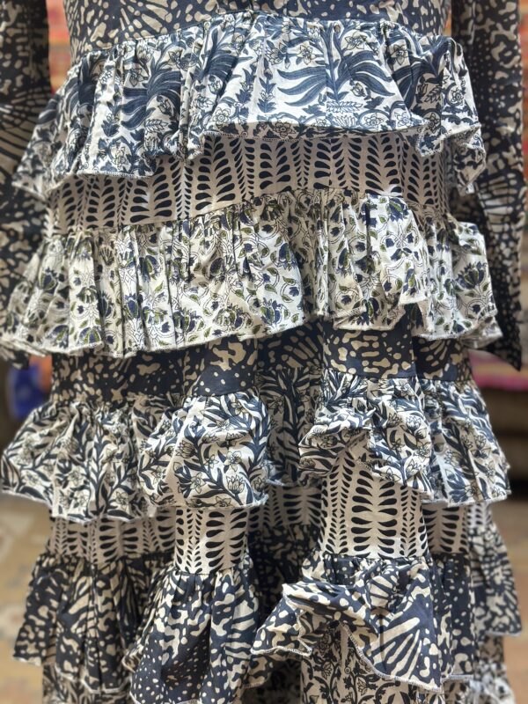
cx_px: 264
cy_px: 352
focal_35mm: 48
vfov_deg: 39.7
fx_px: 976
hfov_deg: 30.3
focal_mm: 6.86
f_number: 1.78
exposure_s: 1/100
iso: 125
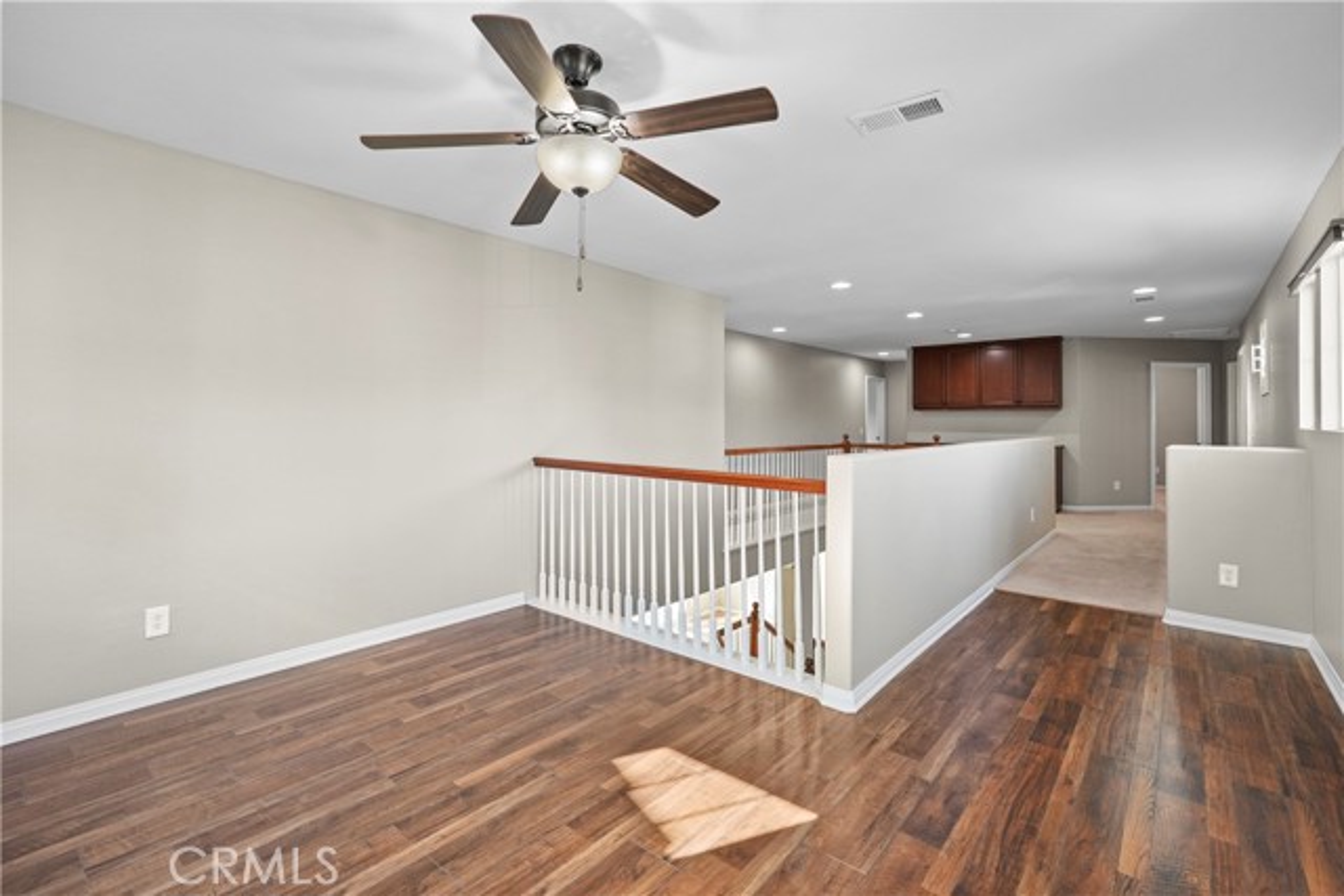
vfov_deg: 73.8
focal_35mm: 16
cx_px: 672
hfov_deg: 96.7
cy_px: 448
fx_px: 597
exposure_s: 1/15
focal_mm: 16
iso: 320
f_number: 4
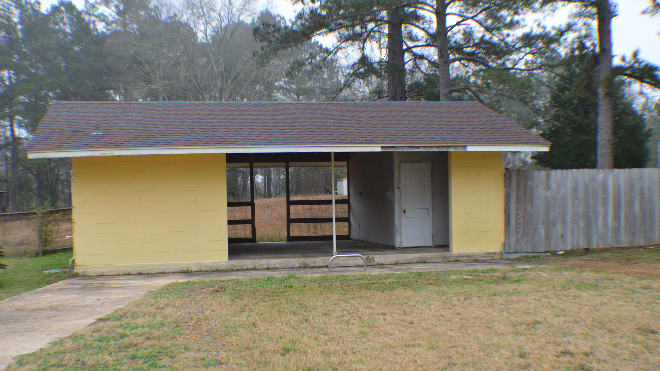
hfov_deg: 38.5
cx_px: 327
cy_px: 204
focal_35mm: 54
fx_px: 945
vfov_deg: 22.2
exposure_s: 1/80
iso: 400
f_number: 5
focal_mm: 34
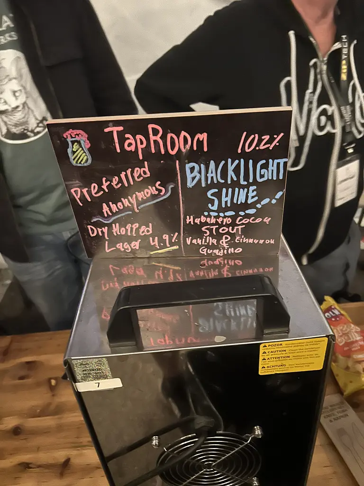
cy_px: 243
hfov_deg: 53.1
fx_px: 365
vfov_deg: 67.3
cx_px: 182
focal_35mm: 26
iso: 1000
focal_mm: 5.7
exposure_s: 1/25
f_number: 1.5
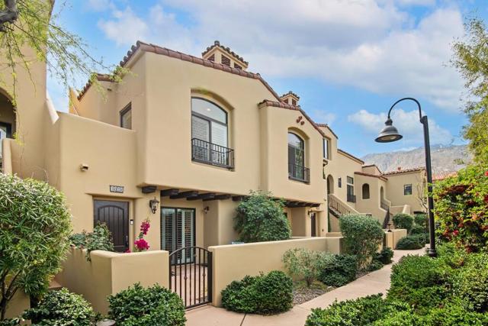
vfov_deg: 73.8
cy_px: 163
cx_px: 244
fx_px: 217
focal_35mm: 16
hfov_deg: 96.7
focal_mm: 16
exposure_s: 1/400
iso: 64
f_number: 8
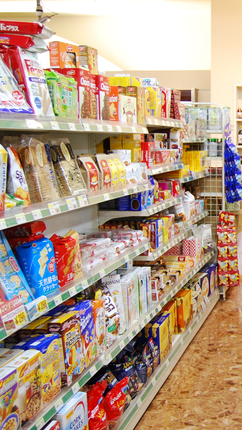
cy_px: 222
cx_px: 294
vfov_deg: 39.9
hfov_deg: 21.4
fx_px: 593
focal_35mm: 52
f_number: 3.8
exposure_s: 1/40
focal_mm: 20
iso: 400
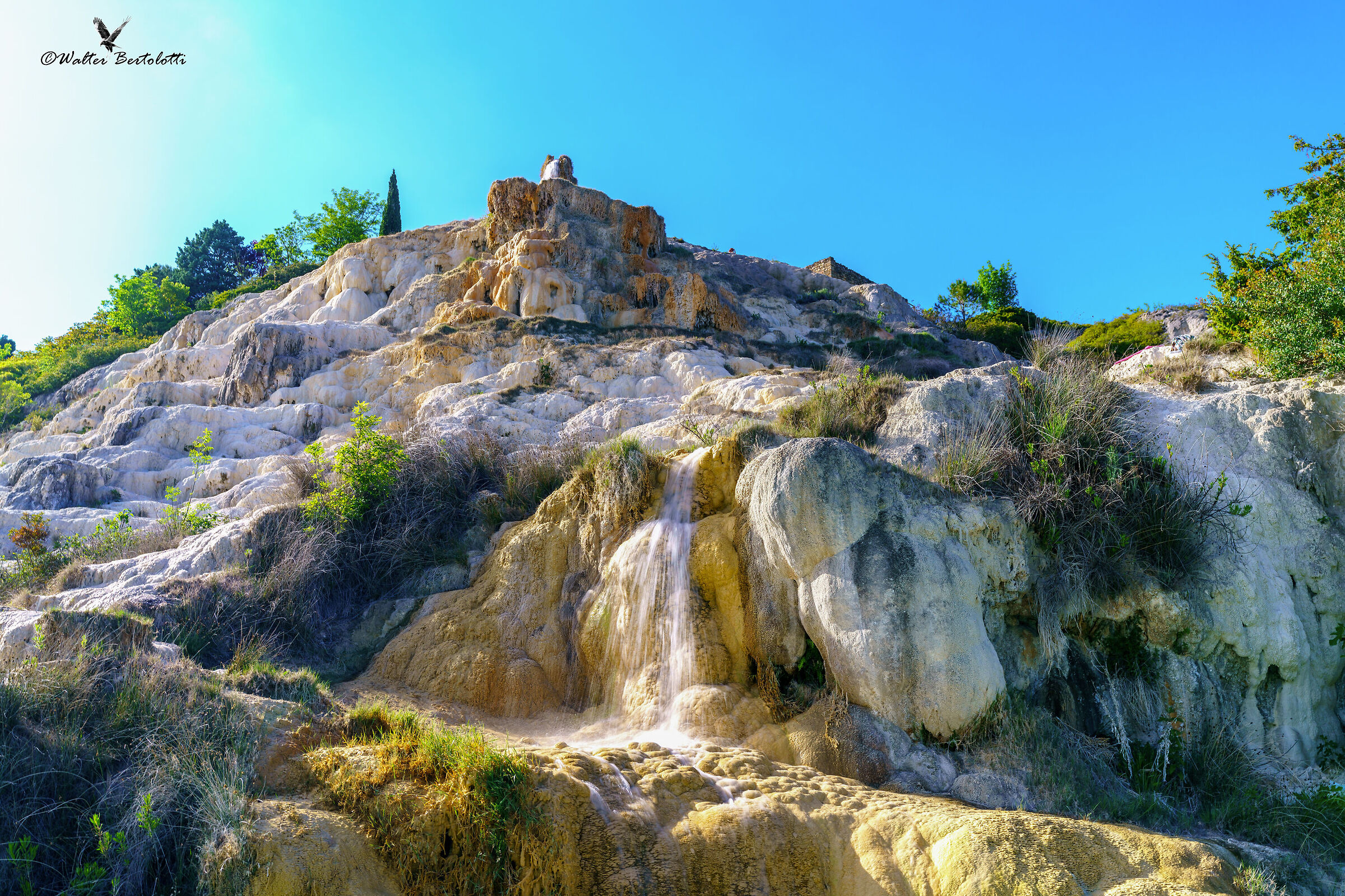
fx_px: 1158
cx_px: 672
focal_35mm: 31
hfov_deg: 60.3
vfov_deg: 42.3
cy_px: 448
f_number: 4.5
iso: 100
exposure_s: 1/13
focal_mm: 31
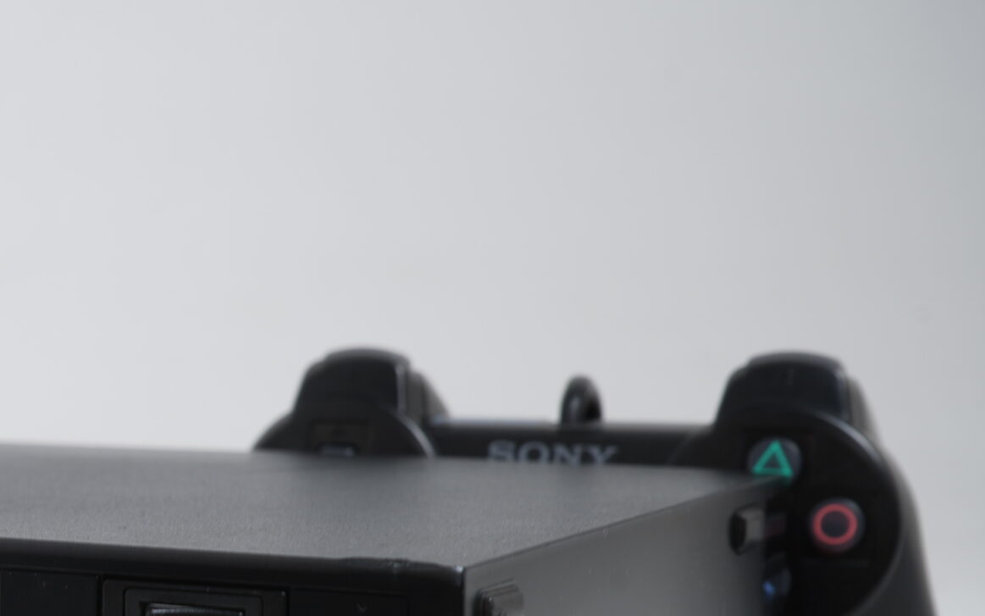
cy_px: 533
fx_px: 2470
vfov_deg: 14.1
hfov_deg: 21.4
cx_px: -95
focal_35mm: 92
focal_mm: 41
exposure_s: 1/1.6
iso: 64
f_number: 9
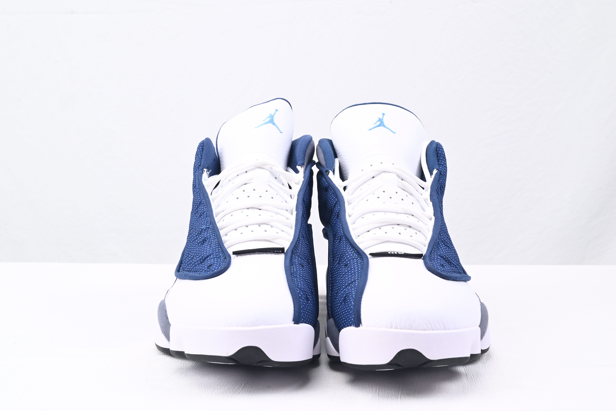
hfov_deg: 48.4
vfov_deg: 33.4
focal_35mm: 40
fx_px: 685
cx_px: 308
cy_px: 206
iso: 100
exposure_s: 1/2
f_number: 16
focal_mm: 40
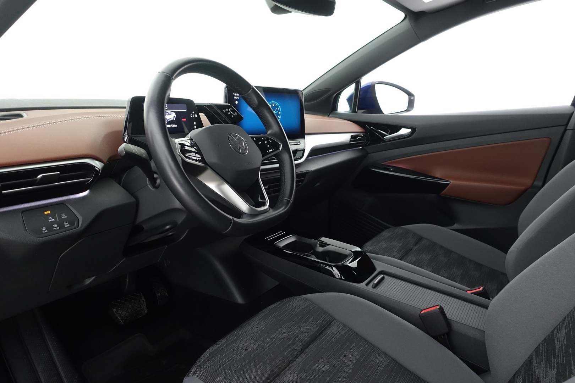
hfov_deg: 73.7
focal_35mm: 24
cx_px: 288
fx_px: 383
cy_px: 192
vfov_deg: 53.1
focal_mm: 8.8
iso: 1000
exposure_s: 1/15
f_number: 3.5
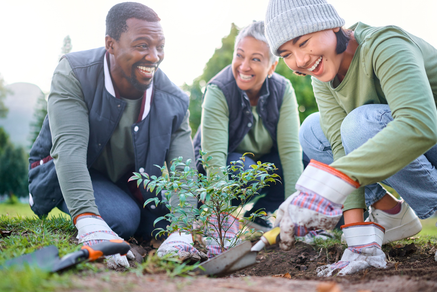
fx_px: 473
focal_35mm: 39
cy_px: 148
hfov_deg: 49.5
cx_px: 232
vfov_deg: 34.2
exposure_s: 1/250
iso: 200
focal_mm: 35
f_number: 1.8
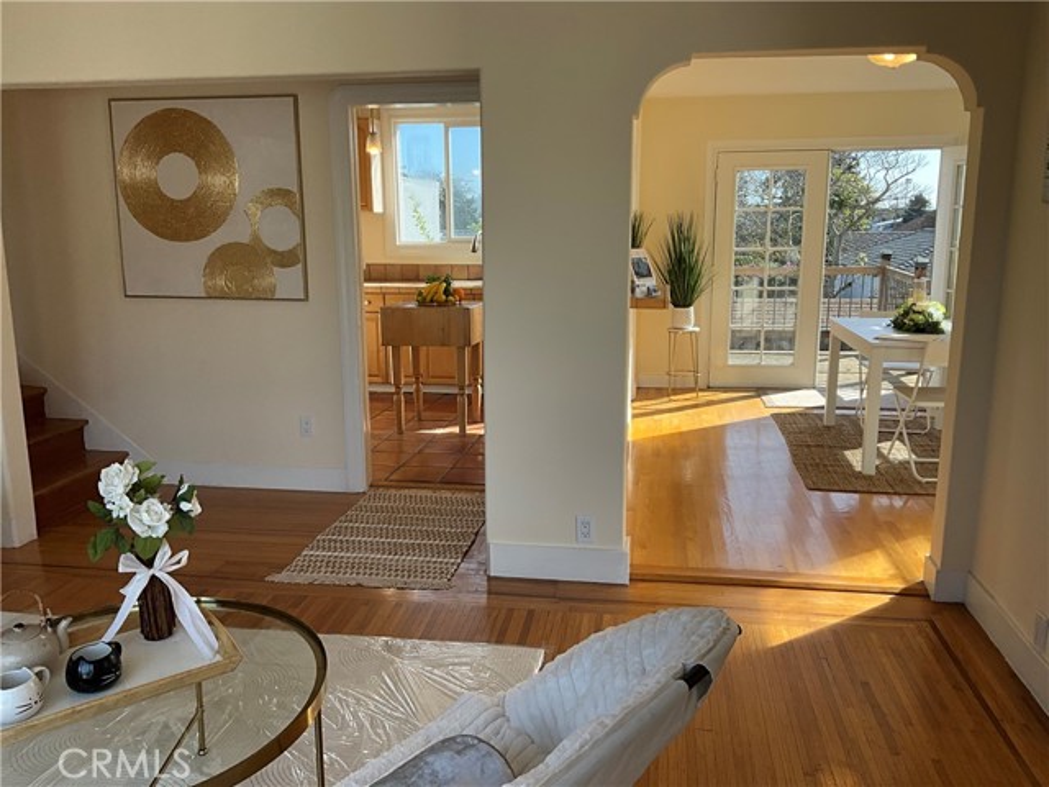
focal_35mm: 29
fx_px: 879
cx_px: 524
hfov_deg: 61.7
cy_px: 394
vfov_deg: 48.2
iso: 25
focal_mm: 3
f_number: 1.8
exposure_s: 1/435
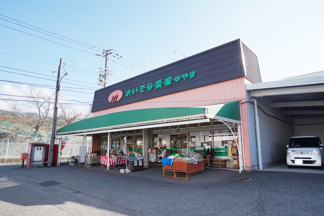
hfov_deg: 79.8
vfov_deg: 58.1
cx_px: 164
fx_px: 194
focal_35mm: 22
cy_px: 114
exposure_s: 1/125
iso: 100
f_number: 11
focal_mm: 13
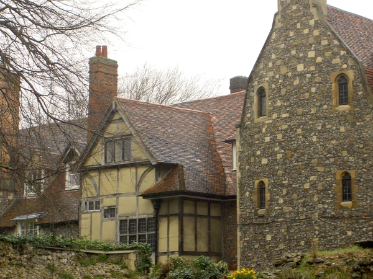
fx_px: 1250
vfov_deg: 12.8
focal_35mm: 116
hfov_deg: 17.0
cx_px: 186
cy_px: 140
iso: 200
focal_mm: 24
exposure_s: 1/60
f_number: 4.9
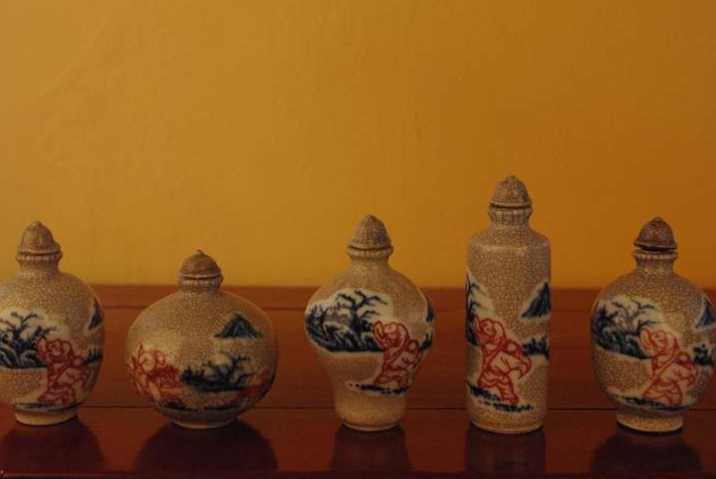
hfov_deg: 36.2
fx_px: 1095
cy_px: 215
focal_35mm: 55
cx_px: 343
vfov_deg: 24.7
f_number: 6.7
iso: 1600
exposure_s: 1/90
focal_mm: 32.5
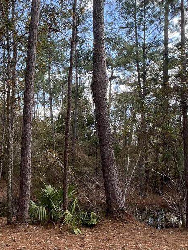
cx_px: -39
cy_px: 161
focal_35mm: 34
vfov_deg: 53.2
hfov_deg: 33.7
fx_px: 246
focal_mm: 1.57
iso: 32
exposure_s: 1/144
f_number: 1.8
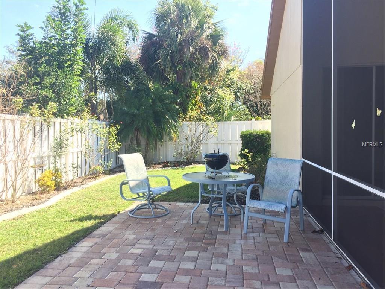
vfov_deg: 48.2
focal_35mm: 29
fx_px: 323
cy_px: 144
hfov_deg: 61.7
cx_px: 192
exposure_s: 1/332
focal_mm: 4.15
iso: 32
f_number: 2.2
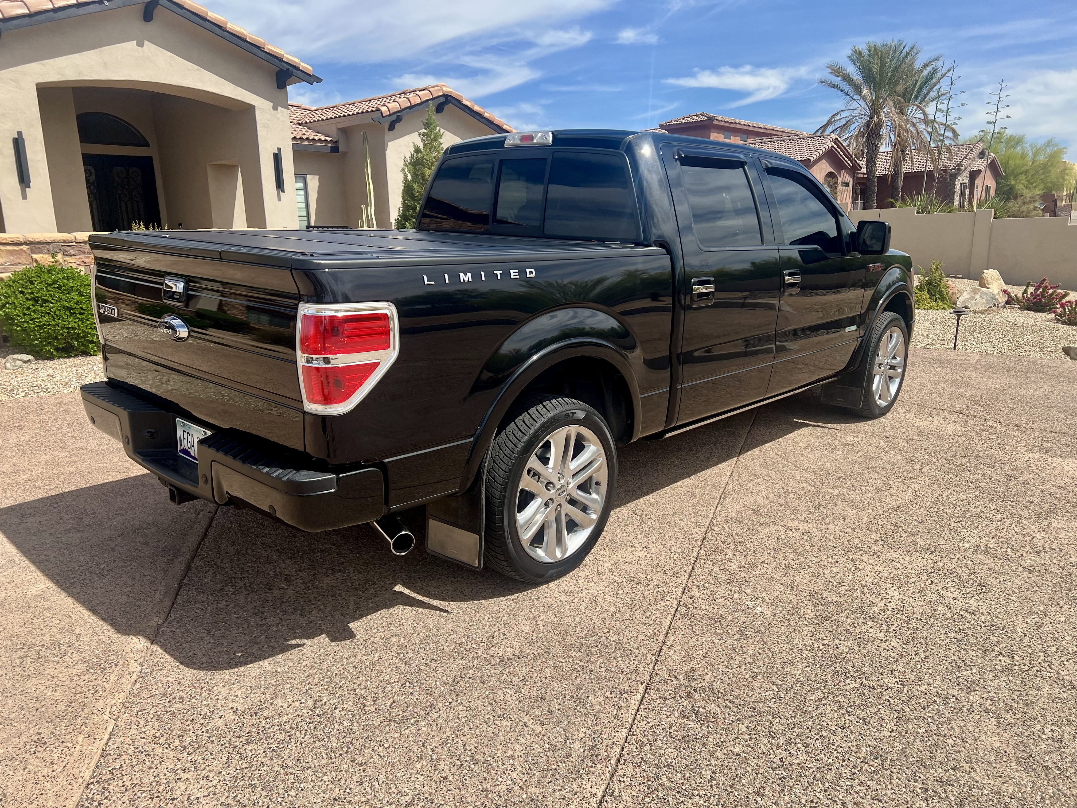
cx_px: 538
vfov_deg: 53.1
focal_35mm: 26
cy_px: 404
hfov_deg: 67.3
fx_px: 809
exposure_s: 1/4115
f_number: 1.5
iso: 50
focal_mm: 5.7
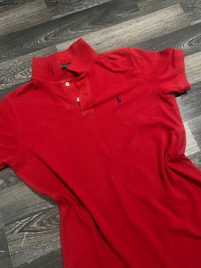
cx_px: 100
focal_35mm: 26
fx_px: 201
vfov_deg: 67.3
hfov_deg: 53.1
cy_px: 134
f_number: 1.8
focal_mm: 4.25
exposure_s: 1/30
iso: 1000
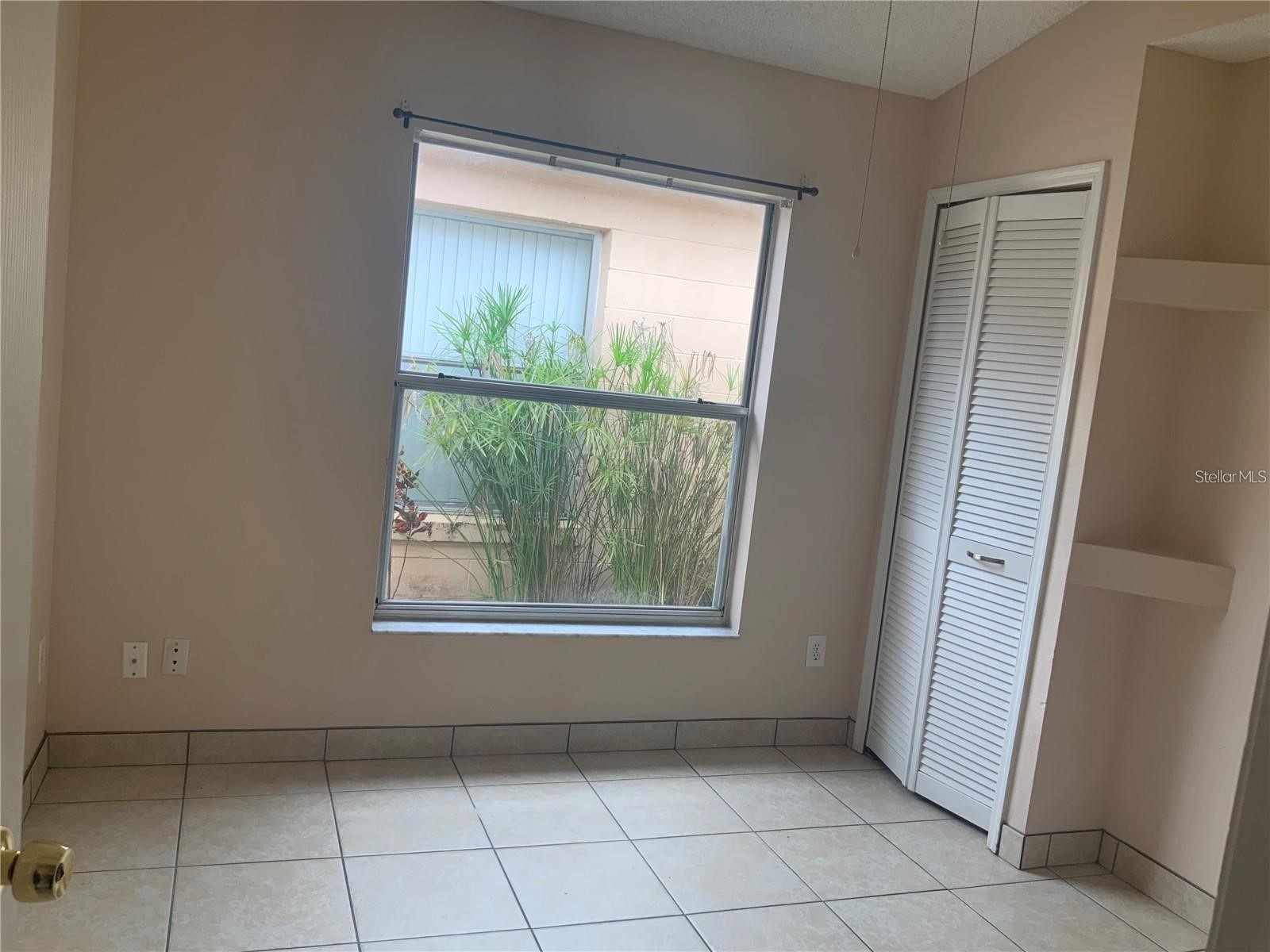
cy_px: 476
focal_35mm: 29
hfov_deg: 61.7
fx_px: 1064
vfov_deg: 48.2
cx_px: 635
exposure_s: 1/120
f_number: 1.8
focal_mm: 3
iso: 25
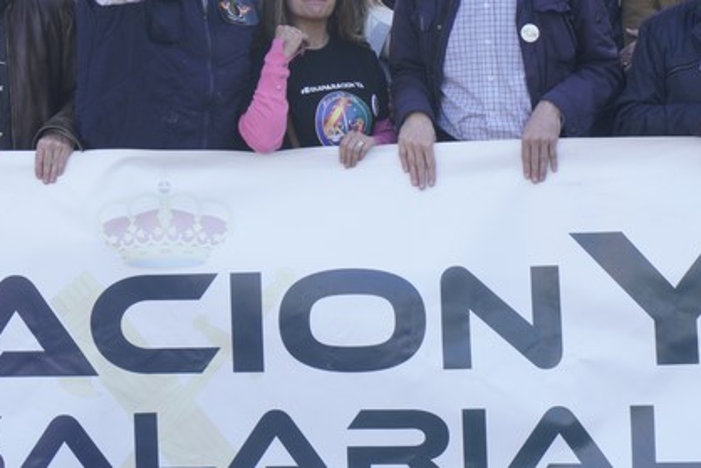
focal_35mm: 226
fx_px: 4402
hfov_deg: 9.1
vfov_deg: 6.1
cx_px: 169
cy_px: -8
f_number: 6.3
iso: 400
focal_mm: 70
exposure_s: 1/250
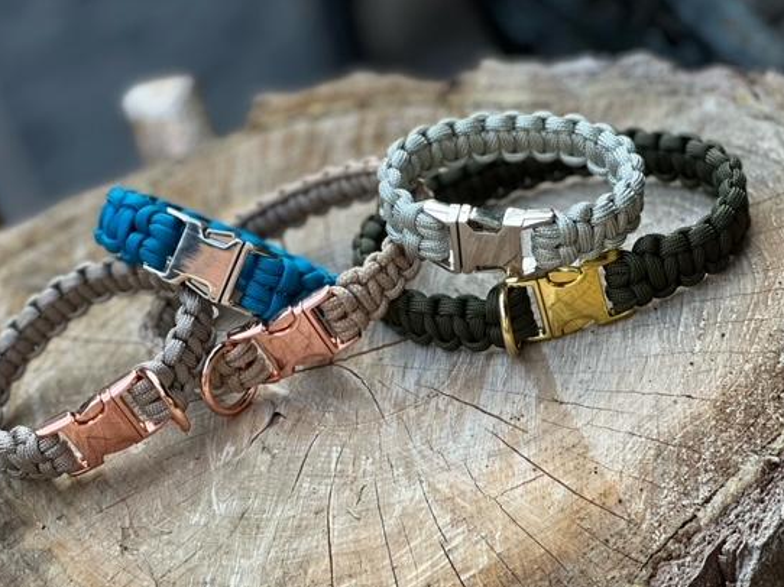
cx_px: 357
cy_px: 320
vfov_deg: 16.2
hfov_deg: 21.5
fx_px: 2060
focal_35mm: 91
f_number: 2.8
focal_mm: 9
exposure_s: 1/121
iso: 125
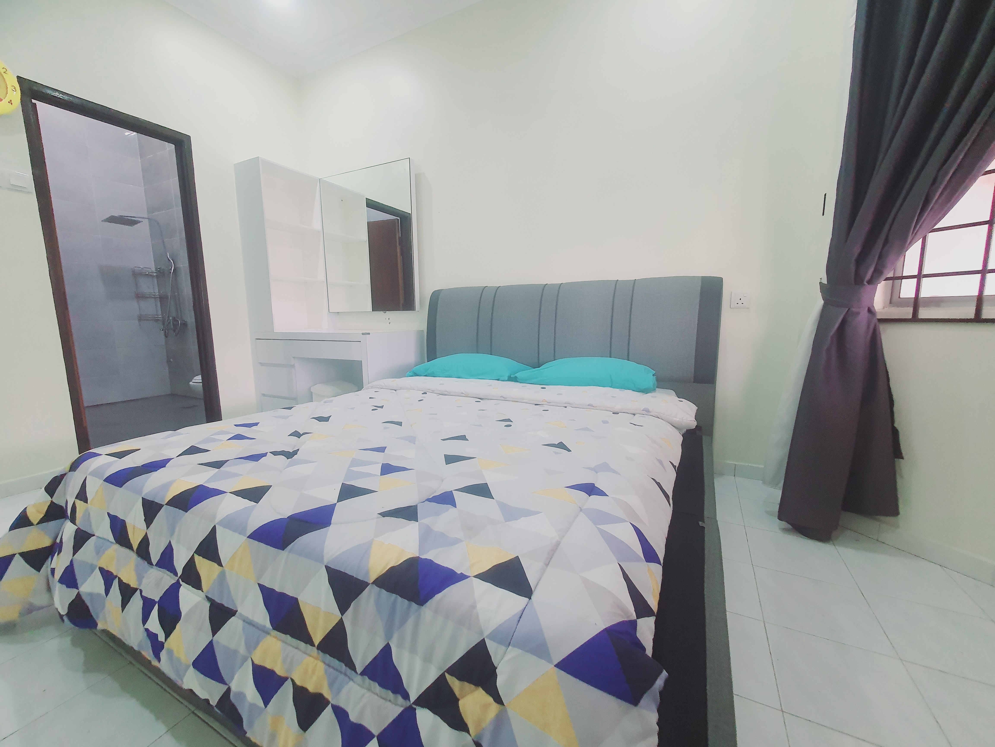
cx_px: 498
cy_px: 374
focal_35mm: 13
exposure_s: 1/50
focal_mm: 1.8
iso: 250
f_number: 2.2
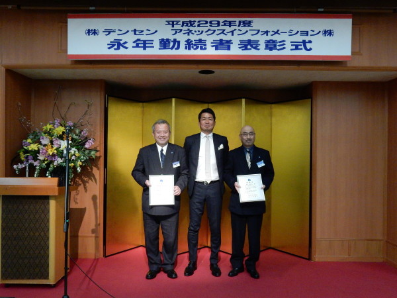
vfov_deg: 46.8
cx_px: 198
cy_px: 149
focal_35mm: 30
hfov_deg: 60.0
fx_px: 344
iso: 200
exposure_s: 1/15
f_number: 4
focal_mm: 5.4
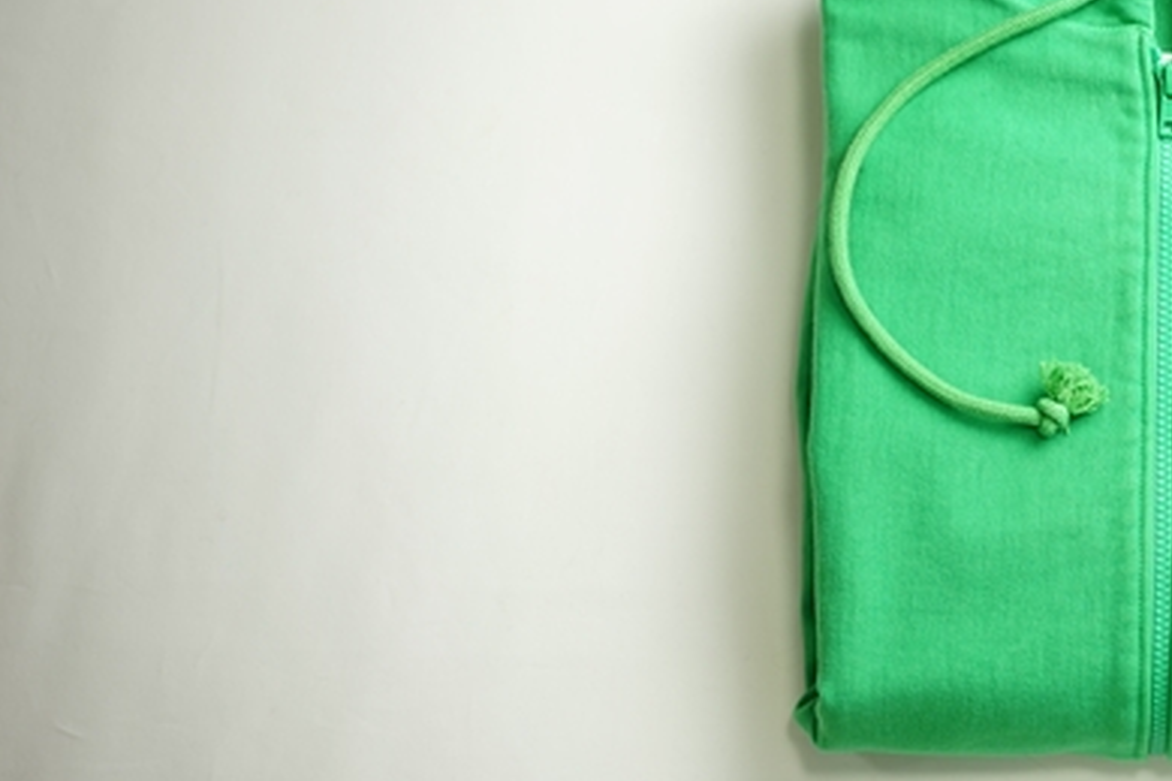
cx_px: 1184
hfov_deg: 17.7
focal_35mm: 113
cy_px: 363
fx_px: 3677
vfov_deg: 12.1
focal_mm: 55
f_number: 1.8
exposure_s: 1/100
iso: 100
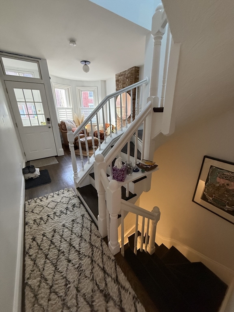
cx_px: 117
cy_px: 156
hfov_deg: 85.7
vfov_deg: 102.1
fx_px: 126
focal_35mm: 14
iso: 640
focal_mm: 2.22
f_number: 2.2
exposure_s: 1/120
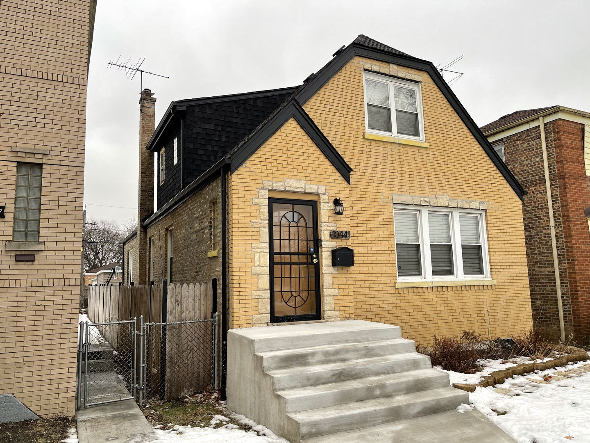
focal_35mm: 26
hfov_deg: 67.3
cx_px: 295
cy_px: 222
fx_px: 443
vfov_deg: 53.1
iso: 32
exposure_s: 1/123
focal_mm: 5.1
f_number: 1.6
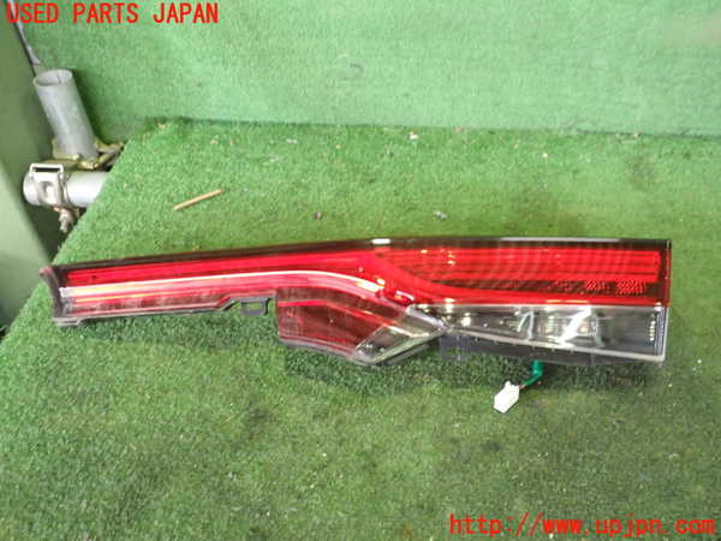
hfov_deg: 60.0
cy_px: 270
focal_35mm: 30
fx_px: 625
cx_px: 360
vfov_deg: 46.8
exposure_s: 1/30
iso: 500
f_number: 2.3
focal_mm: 5.4
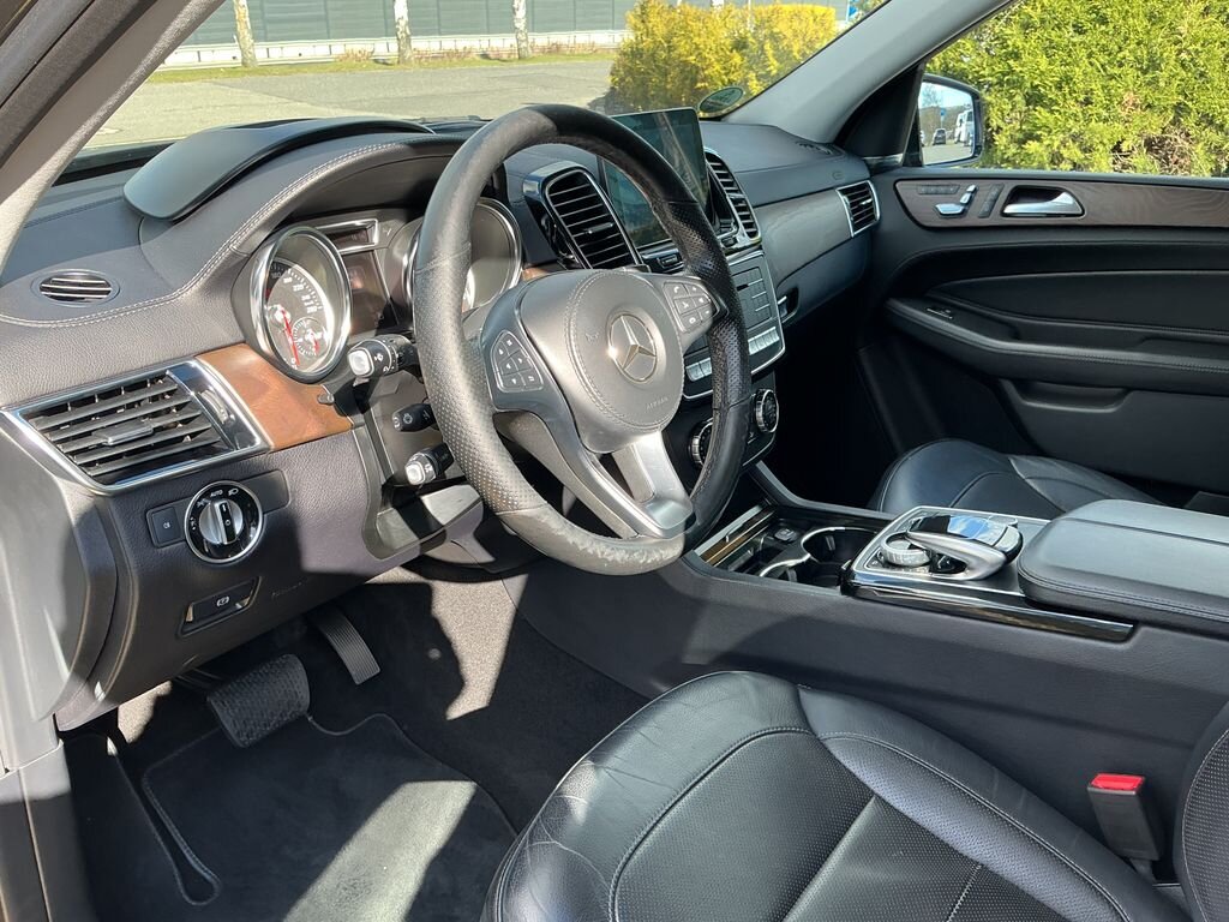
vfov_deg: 48.2
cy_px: 461
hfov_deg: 61.7
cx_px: 614
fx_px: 1030
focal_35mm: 29
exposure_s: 1/120
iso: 25
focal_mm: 3
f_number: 1.8
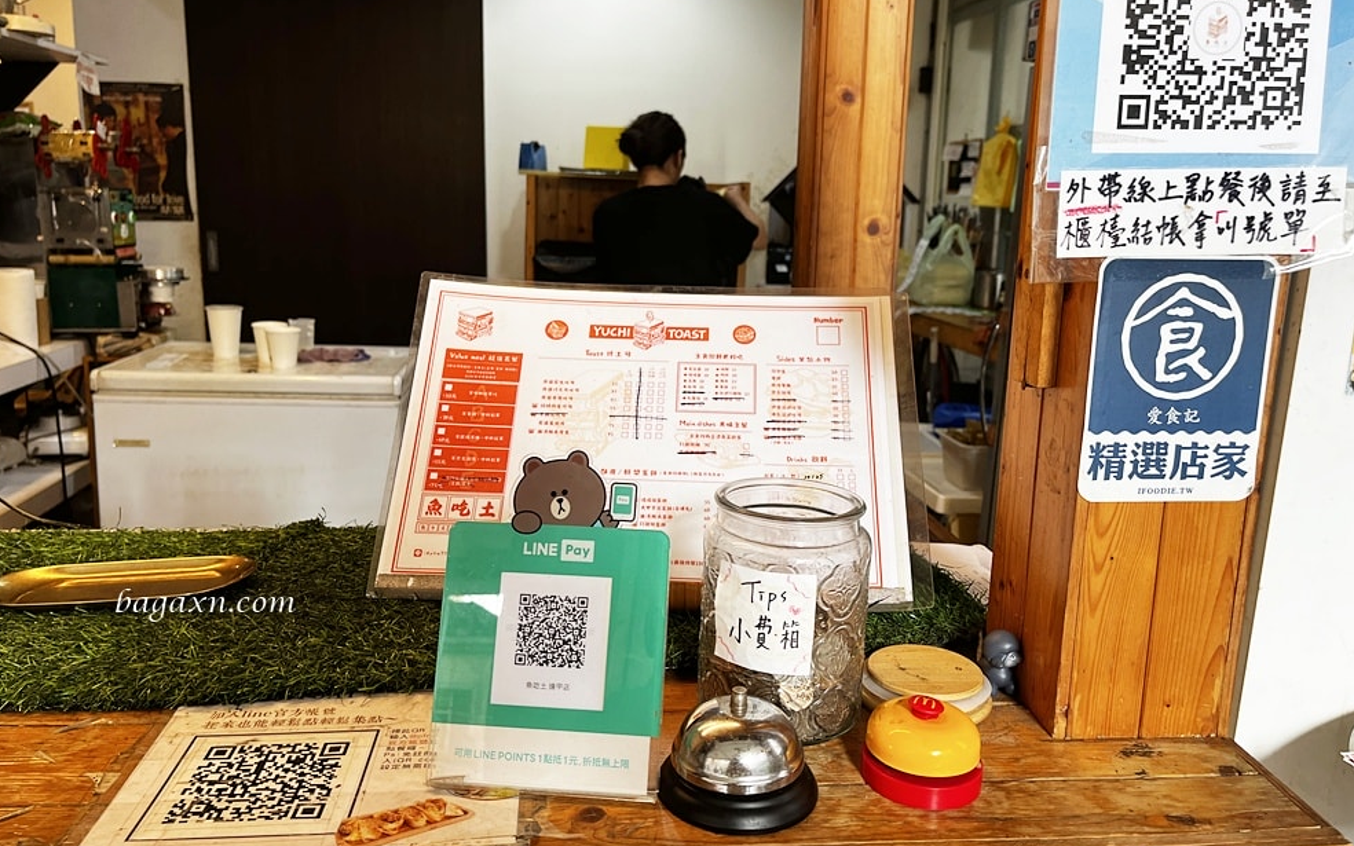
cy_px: 391
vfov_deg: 44.5
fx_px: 1033
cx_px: 678
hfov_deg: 66.5
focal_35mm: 28
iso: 80
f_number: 1.6
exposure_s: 1/120
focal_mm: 5.1
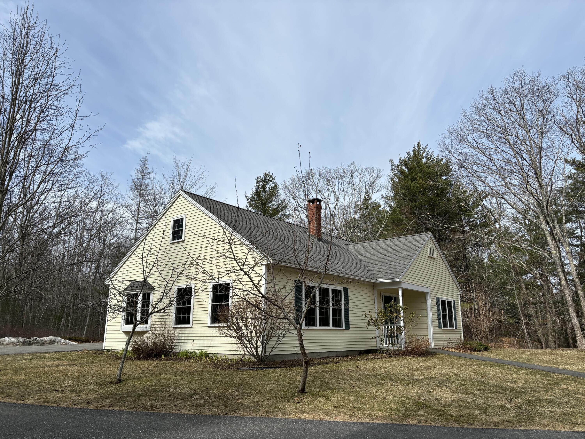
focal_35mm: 26
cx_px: 292
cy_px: 220
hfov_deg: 67.3
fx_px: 439
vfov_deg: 53.1
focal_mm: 5.96
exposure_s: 1/4630
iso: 50
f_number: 1.6
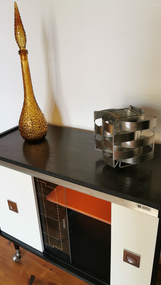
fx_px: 228
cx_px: 81
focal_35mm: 30
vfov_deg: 64.3
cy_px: 141
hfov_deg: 38.9
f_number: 1.6
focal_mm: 5.56
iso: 160
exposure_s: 1/60
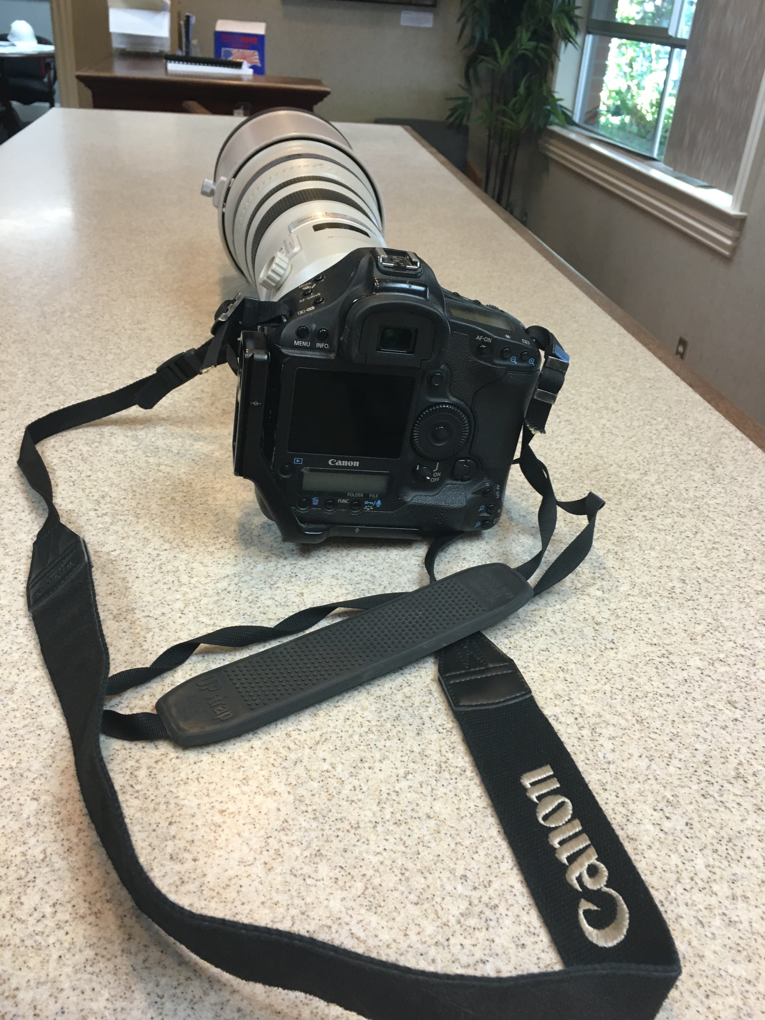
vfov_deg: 61.7
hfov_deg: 48.2
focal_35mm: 29
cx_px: 382
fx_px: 855
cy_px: 510
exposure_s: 1/30
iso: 100
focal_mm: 4.15
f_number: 2.2
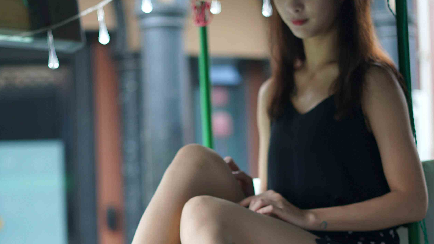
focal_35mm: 88
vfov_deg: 13.6
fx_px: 1013
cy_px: 233
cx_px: 206
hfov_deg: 24.2
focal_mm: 50
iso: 200
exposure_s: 1/125
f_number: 1.8
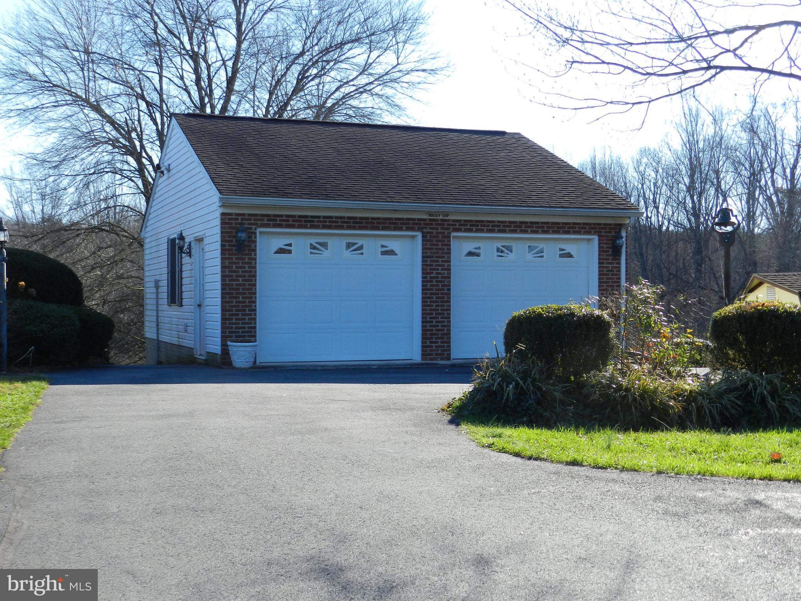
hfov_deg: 41.2
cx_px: 400
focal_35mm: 46
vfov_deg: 31.5
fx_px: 1064
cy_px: 300
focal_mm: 8.1
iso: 160
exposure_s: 1/400
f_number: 4.2
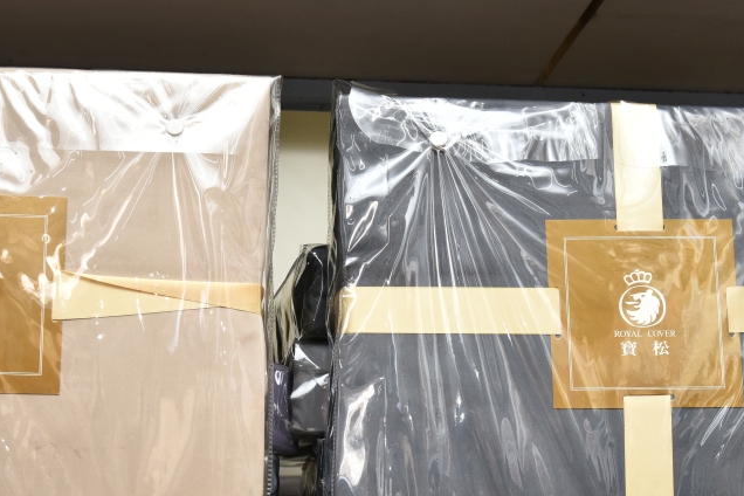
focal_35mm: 66
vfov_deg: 20.4
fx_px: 1364
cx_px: 305
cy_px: 384
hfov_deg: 30.4
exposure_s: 1/80
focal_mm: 38
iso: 1000
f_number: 8
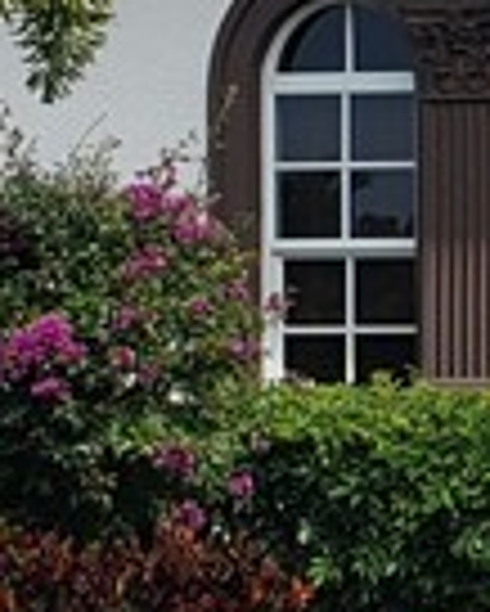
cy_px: 310
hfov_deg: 7.0
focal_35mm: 191
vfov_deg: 10.1
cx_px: 1632
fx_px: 3459
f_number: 2.4
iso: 50
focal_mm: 4.3
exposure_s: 1/1378
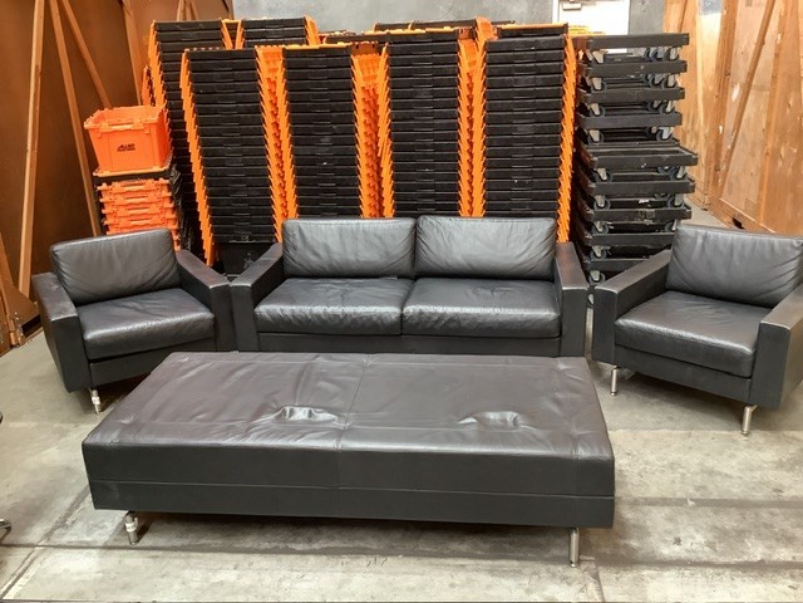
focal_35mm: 31
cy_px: 302
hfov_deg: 58.4
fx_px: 719
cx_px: 402
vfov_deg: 45.4
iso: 320
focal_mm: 3.3
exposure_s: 1/33
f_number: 2.4
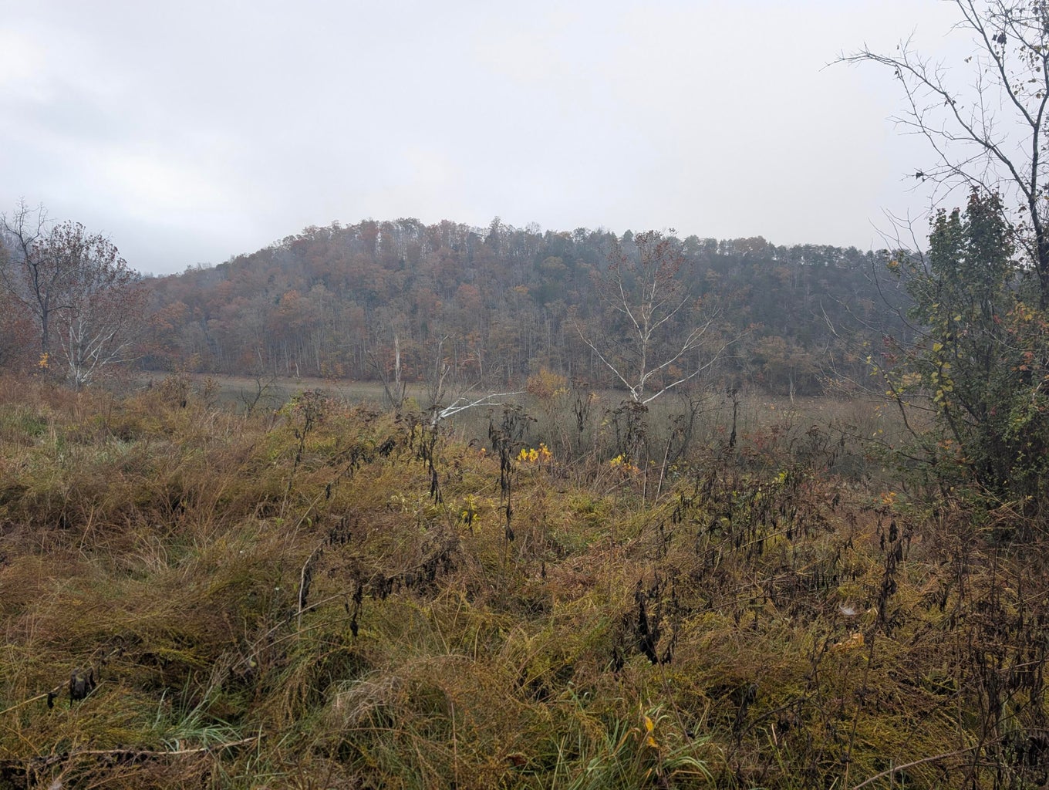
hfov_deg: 71.5
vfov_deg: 56.9
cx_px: 524
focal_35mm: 24
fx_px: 728
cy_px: 395
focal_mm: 6.9
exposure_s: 1/445
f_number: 1.68
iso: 21
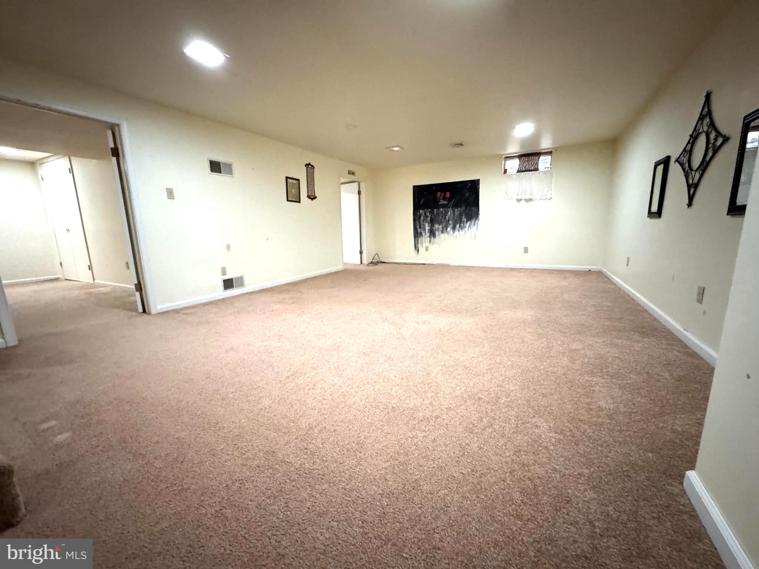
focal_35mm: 14
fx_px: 307
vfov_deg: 85.7
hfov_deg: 102.1
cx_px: 380
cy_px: 284
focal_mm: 2.22
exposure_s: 1/30
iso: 1600
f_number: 2.2
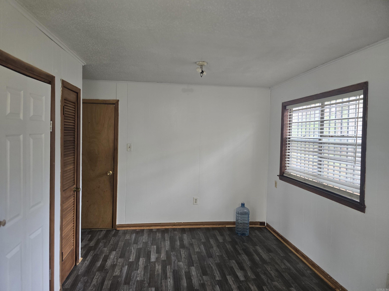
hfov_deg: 73.9
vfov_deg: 58.9
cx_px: 194
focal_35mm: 23
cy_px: 146
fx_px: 258
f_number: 1.7
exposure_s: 1/120
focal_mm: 6.3
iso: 250
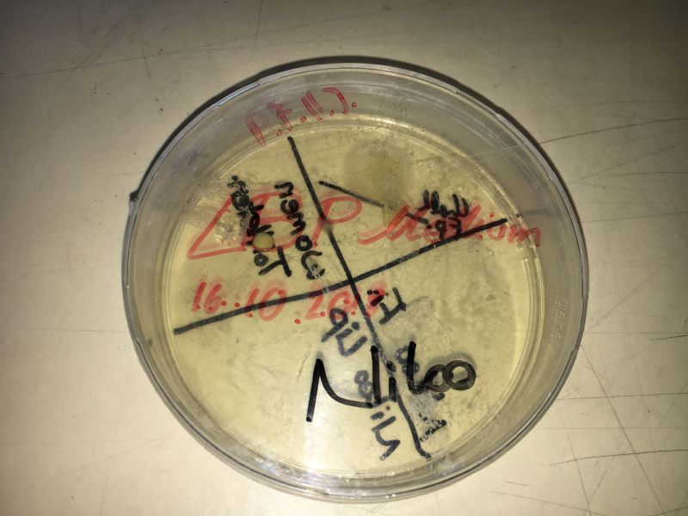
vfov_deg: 48.2
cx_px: 344
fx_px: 576
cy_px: 258
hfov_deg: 61.7
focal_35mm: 29
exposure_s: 1/262
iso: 25
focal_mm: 4.15
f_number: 2.2
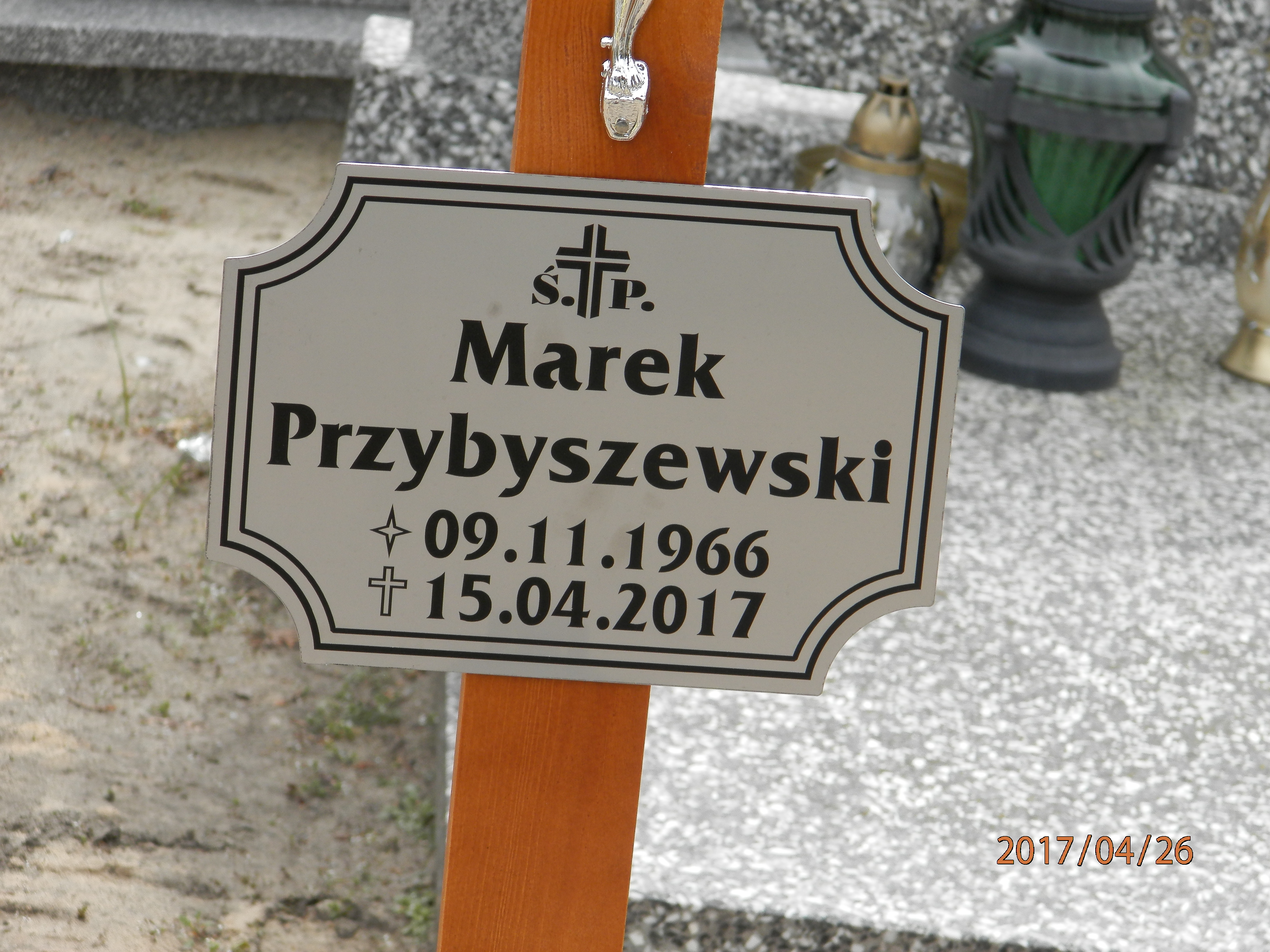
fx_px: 5613
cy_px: 476
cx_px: 635
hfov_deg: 12.9
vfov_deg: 9.7
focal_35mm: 153
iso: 80
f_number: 4.9
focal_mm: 27.4
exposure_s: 1/200
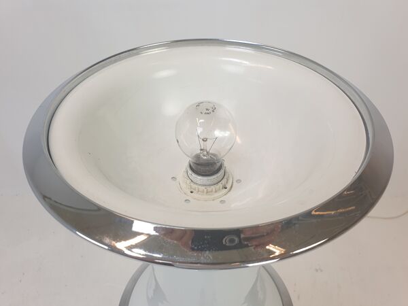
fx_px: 306
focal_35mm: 26
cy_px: 153
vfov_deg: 53.1
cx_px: 204
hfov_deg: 67.3
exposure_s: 1/100
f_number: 2.4
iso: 50
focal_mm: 4.3
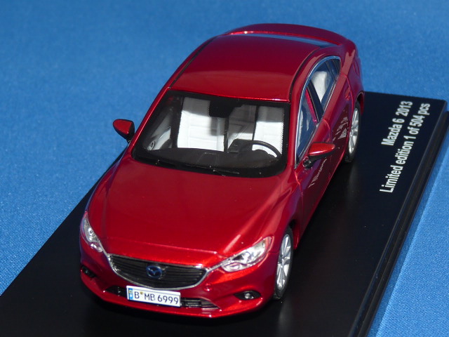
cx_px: 224
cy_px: 168
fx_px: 1401
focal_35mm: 108
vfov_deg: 13.7
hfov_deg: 18.2
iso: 100
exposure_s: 1/30
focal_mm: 11.1
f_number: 3.2
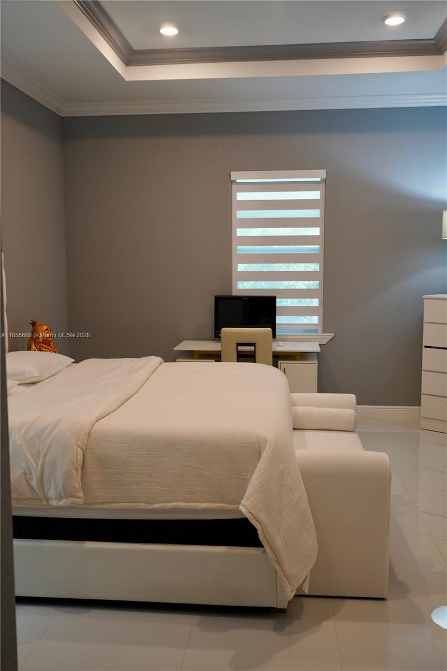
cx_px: 224
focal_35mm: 35
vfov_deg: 54.9
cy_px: 336
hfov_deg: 38.2
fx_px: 645
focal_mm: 23.1
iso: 160
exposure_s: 1/40
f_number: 2.8
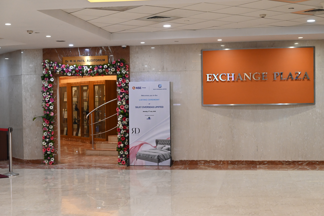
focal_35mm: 55
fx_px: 495
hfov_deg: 36.2
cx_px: 162
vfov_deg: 24.6
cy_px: 108
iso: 4000
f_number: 5.6
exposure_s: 1/125
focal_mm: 55
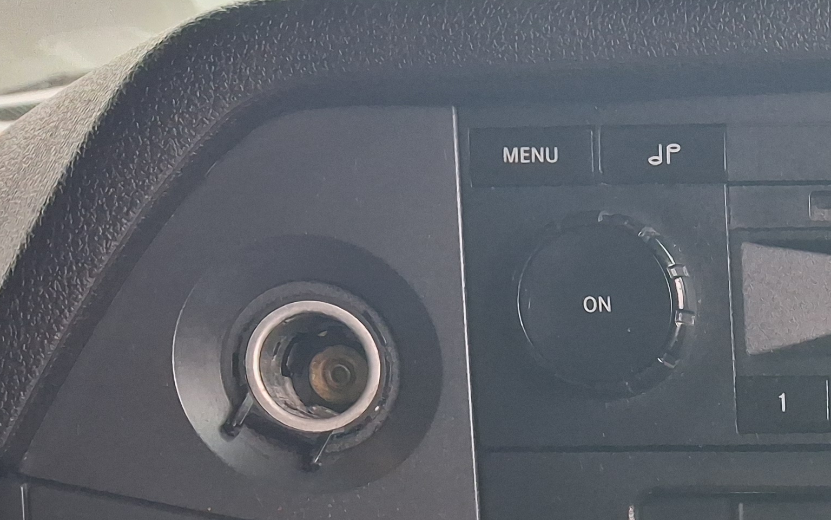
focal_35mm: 76
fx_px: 1721
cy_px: 658
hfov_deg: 24.7
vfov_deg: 16.3
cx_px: 976
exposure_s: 1/120
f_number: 1.8
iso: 400
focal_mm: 4
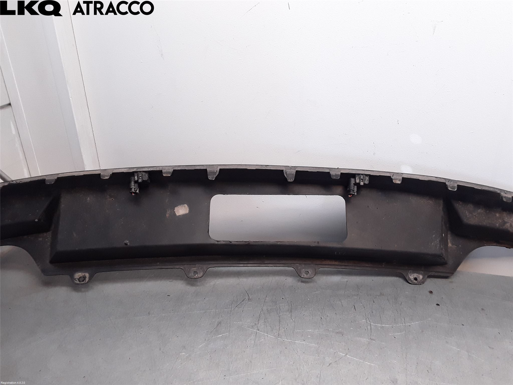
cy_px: 192
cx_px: 256
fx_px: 415
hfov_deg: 63.4
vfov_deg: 49.7
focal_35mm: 28
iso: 100
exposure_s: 1/143
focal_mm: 2.91
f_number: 1.9
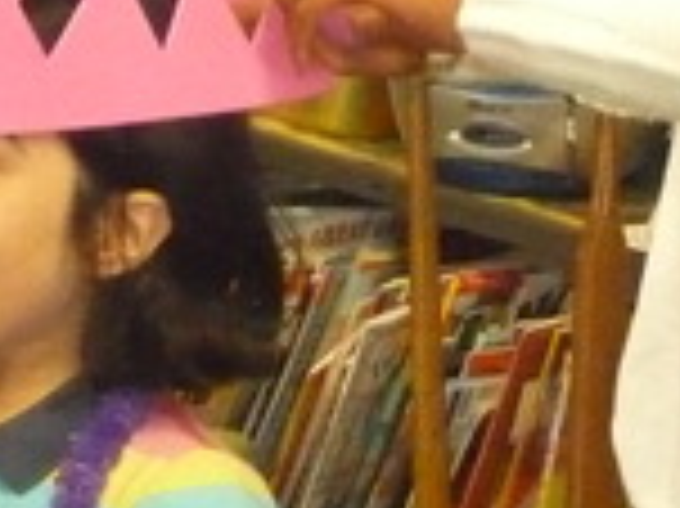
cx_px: 135
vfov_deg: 7.3
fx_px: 4004
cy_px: 54
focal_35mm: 204
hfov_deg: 9.7
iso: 1600
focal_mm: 8
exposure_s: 1/50
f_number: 4.2
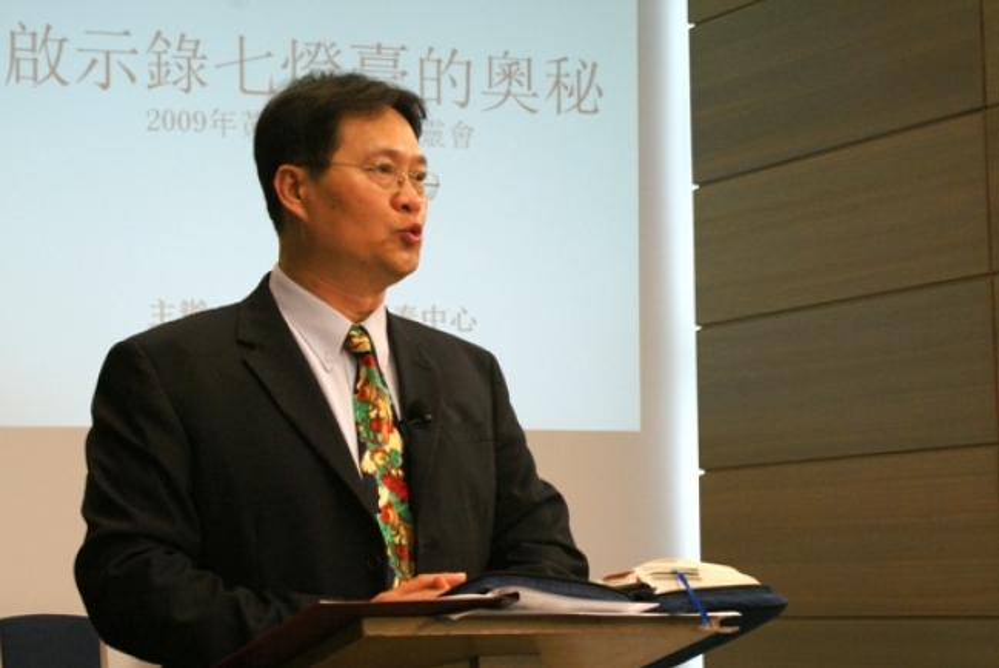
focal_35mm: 68
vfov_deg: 20.2
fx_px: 1875
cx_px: 500
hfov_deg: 29.8
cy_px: 334
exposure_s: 1/15
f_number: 10
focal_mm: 45
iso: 800
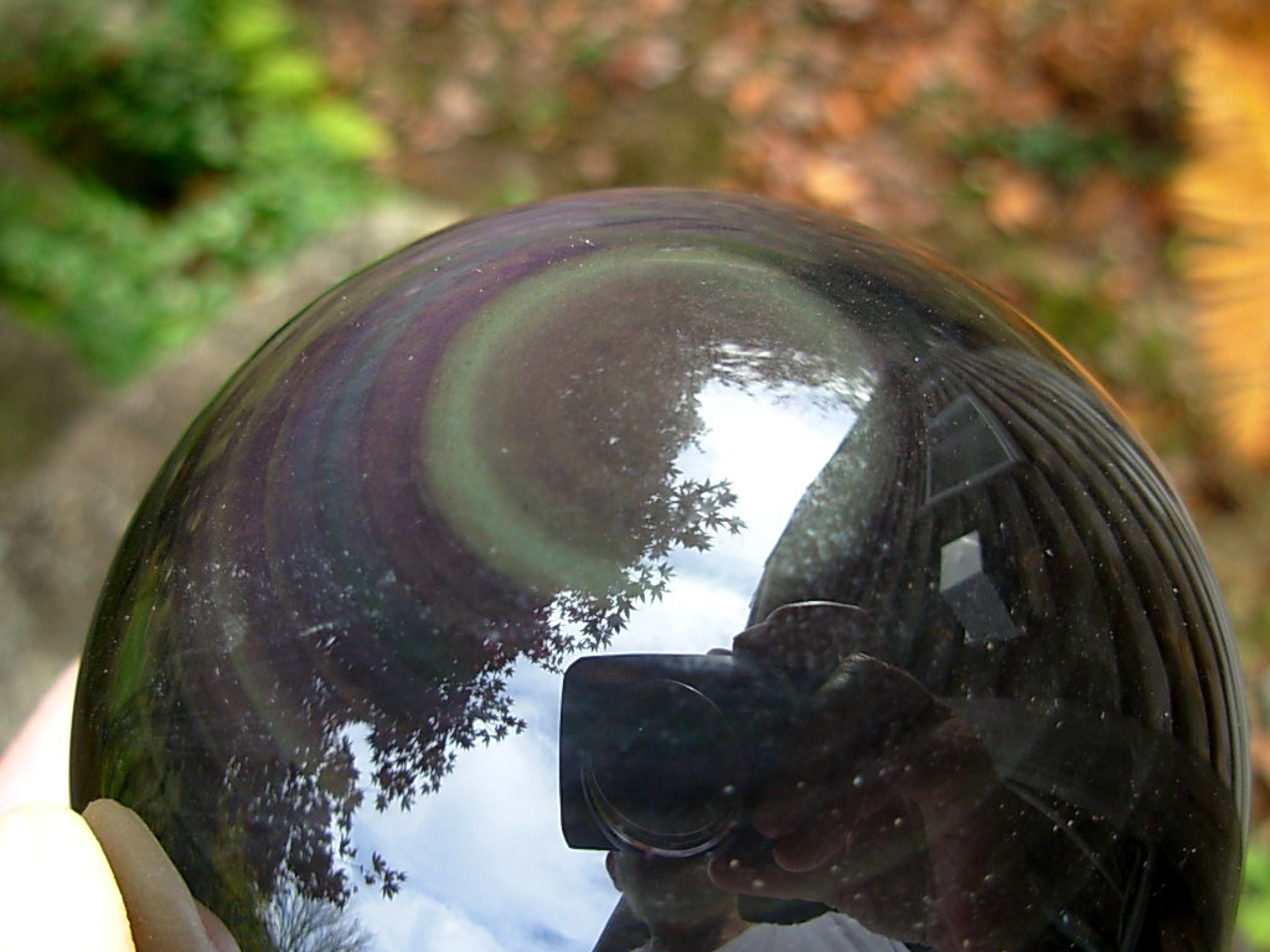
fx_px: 1394
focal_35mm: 38
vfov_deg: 37.7
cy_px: 476
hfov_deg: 49.0
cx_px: 635
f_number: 2.9
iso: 50
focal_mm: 6.3
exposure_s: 1/93.2
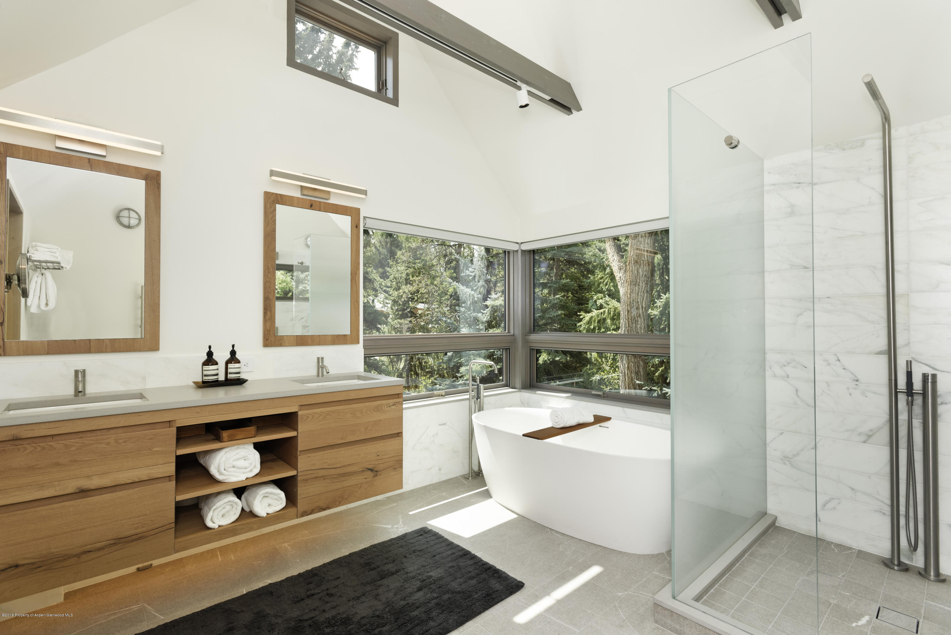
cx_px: 476
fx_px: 449
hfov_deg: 93.3
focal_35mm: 17
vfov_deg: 70.5
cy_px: 318
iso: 160
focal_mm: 17
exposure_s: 1/200
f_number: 7.1
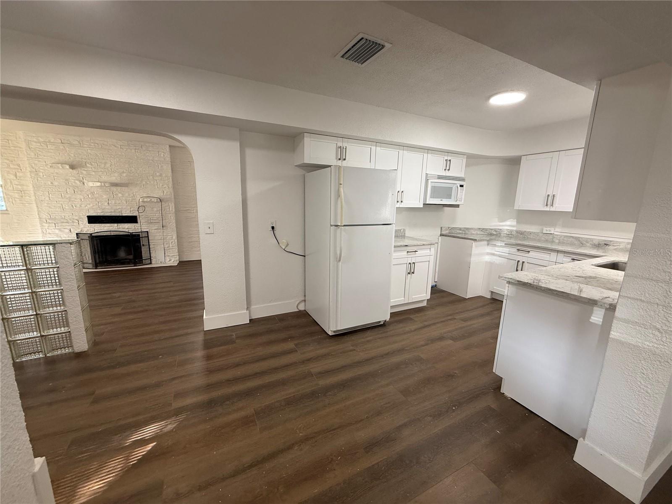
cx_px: 336
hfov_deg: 102.1
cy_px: 252
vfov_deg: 85.7
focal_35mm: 14
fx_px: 272
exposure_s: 1/120
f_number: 2.2
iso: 200
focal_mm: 2.22
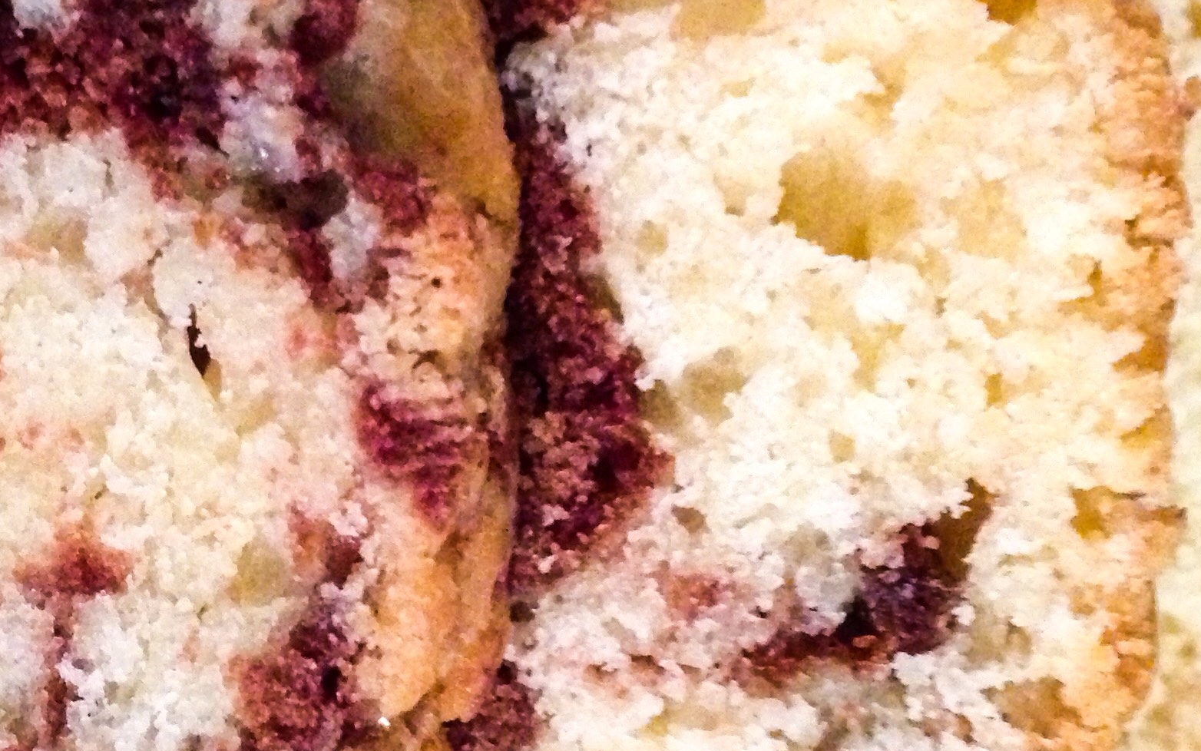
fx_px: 2390
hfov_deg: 27.9
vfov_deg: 17.9
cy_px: 325
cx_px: 332
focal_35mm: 73
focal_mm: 4.12
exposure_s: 1/15
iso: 800
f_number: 2.4
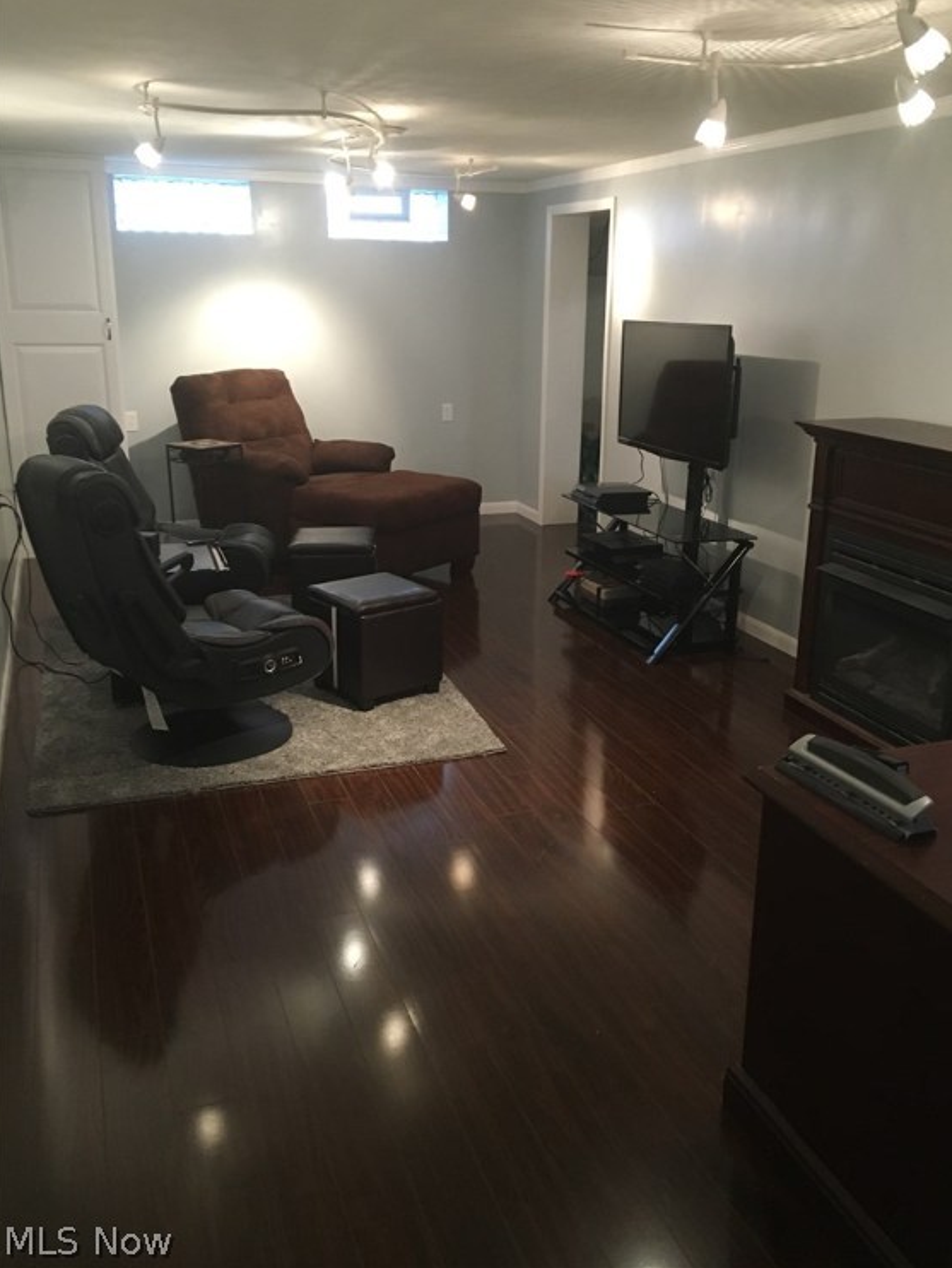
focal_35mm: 30
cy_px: 613
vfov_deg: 59.9
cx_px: 487
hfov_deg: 46.8
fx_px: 1099
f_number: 2.2
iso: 200
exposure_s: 1/24
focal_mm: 4.15
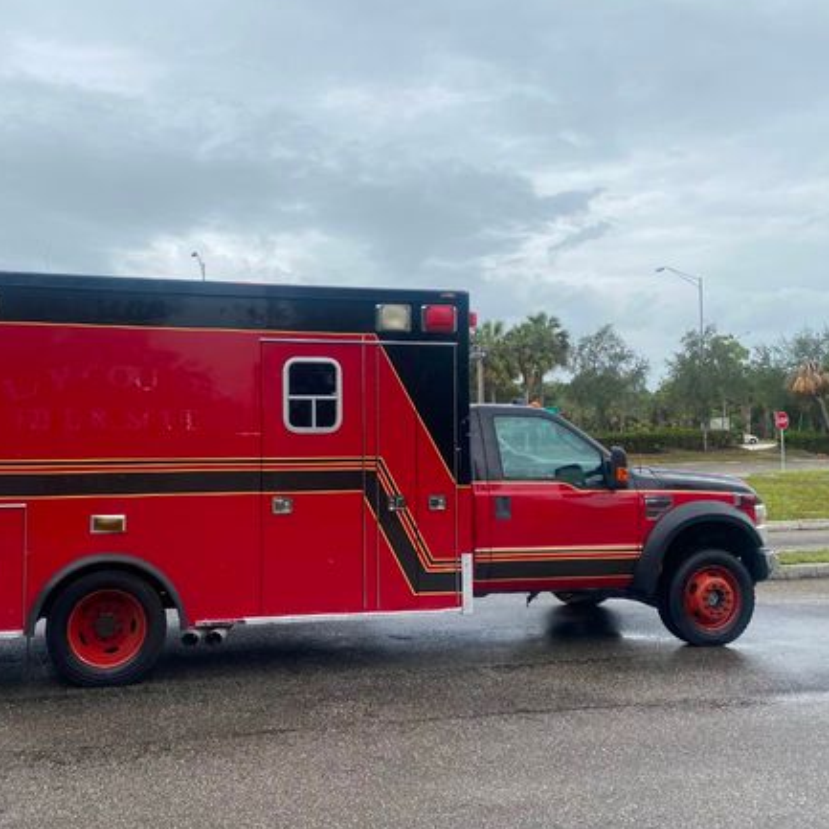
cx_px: 297
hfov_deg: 47.9
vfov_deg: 48.4
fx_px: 921
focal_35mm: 34
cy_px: 408
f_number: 1.8
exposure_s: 1/2513
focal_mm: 4.25
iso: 32
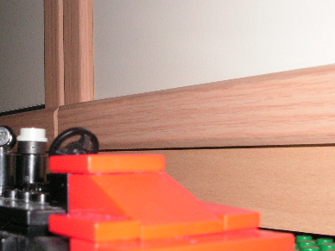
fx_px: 590
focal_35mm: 61
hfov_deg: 31.3
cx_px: 98
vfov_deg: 24.0
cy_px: 136
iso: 160
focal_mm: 6.3
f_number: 6.6
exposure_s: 1/45
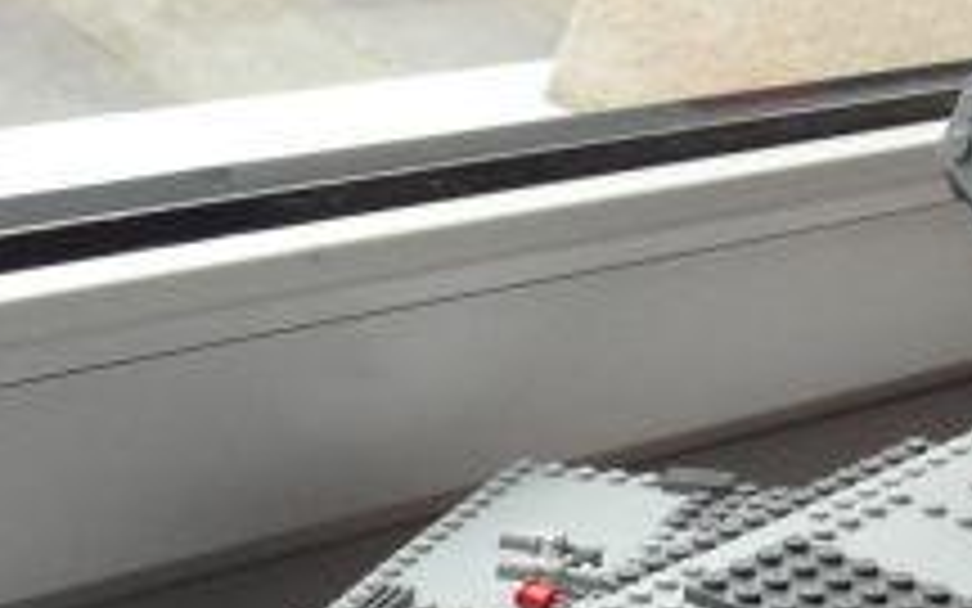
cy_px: 1189
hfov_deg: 18.7
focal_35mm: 110
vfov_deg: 10.9
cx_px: 140
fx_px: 2914
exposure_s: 1/30
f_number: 2.8
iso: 160
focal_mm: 4.6
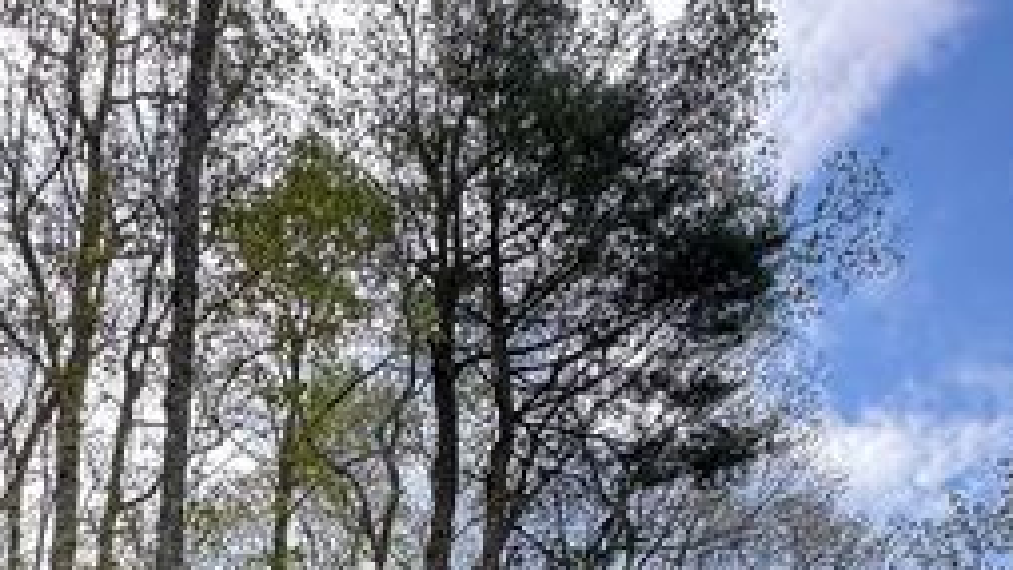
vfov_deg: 22.4
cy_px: 927
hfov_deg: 48.0
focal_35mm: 40
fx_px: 1075
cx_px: 219
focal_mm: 2.22
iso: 40
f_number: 2.2
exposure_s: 1/303
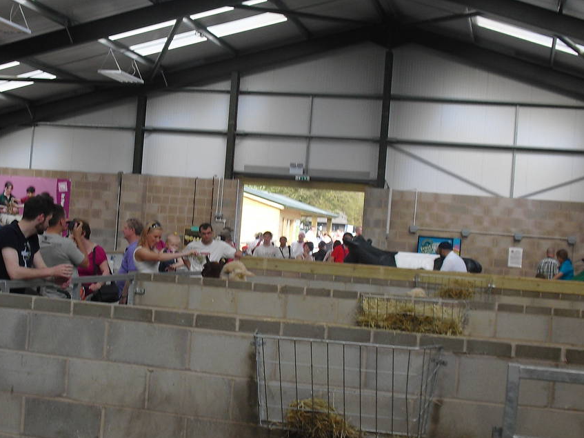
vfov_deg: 21.6
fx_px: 1147
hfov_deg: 28.3
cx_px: 179
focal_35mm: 68
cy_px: 231
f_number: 3.1
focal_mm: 6.3
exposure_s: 1/200
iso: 100
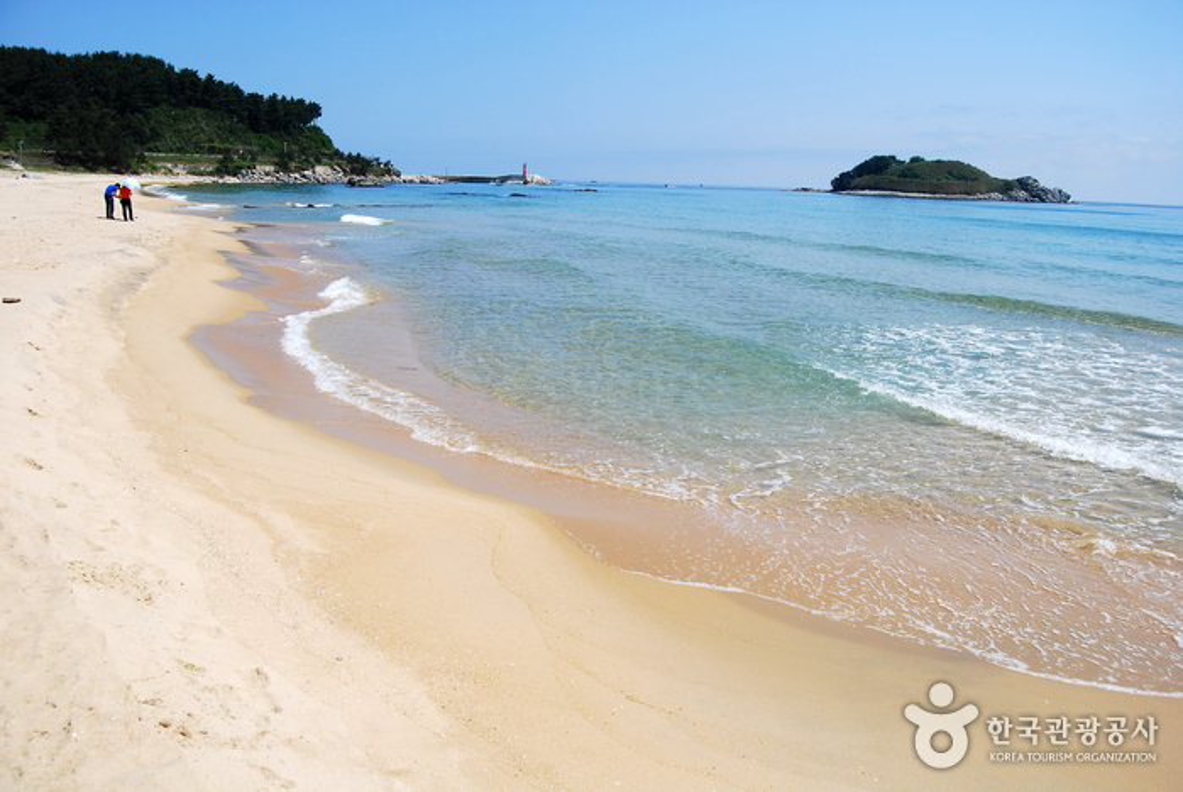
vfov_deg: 48.1
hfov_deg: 67.3
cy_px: 396
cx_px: 592
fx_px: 888
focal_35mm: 27
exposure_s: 1/800
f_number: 5.6
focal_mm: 18
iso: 100
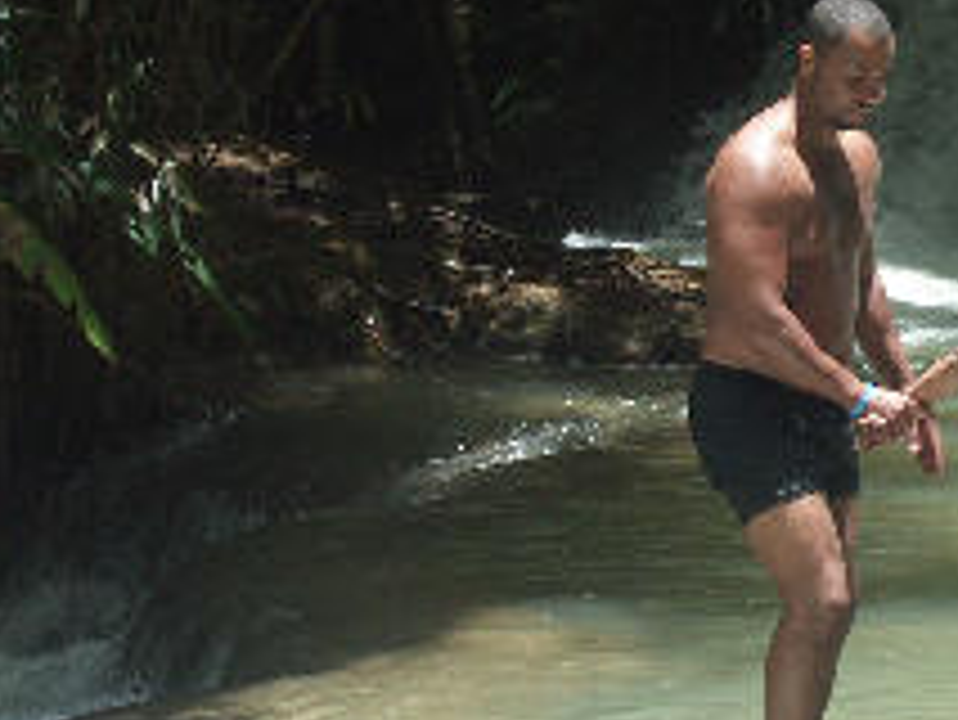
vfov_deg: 7.1
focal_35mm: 208
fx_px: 5760
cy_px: 454
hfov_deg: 9.4
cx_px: 1041
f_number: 6.3
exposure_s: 1/250
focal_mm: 20.64
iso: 100
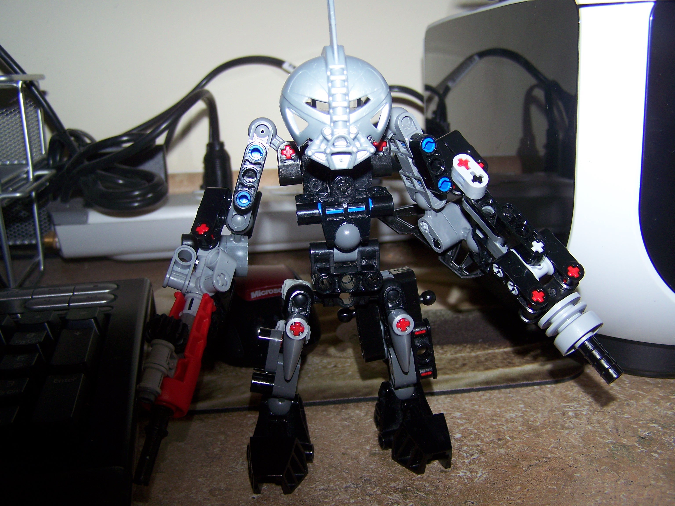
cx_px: 338
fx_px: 741
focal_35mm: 38
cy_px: 253
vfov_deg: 37.7
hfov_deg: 49.0
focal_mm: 6.3
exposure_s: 1/80
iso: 80
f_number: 2.8
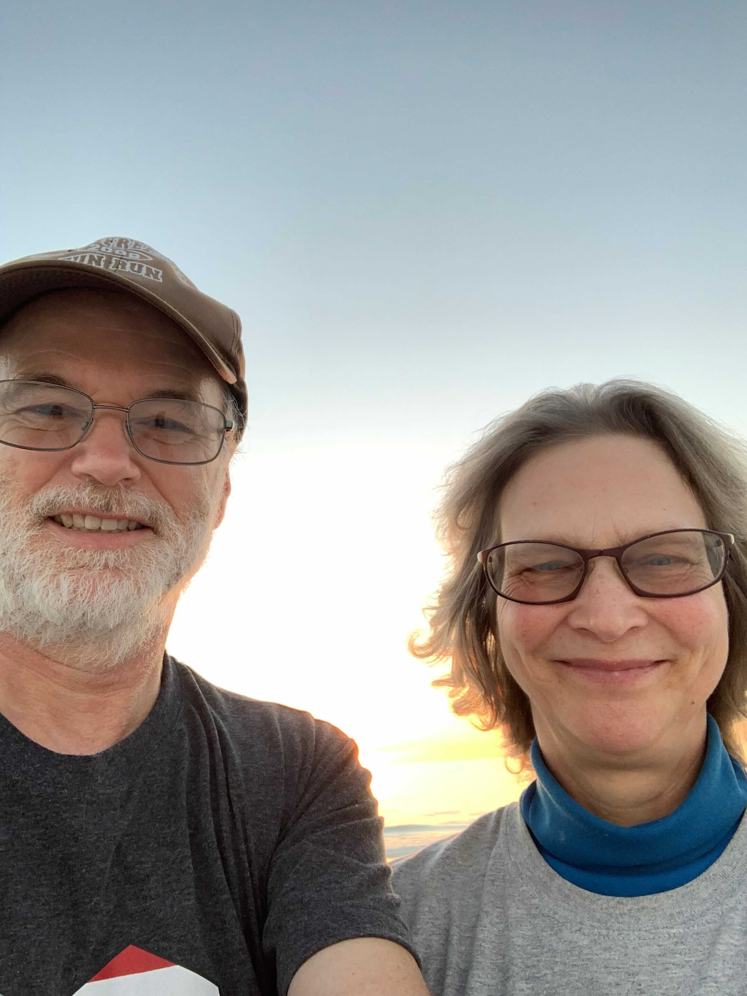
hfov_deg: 44.2
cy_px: 498
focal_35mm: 32
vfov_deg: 56.8
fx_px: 921
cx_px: 374
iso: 64
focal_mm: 2.87
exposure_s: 1/88
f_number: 2.2
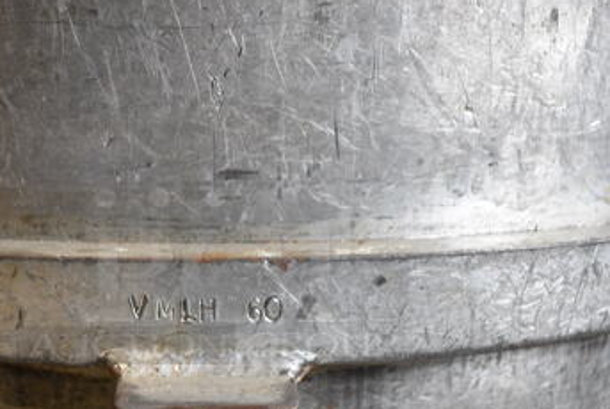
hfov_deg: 40.6
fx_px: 815
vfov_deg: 28.0
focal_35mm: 48
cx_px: 215
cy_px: 270
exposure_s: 1/60
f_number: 4
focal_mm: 18
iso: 800
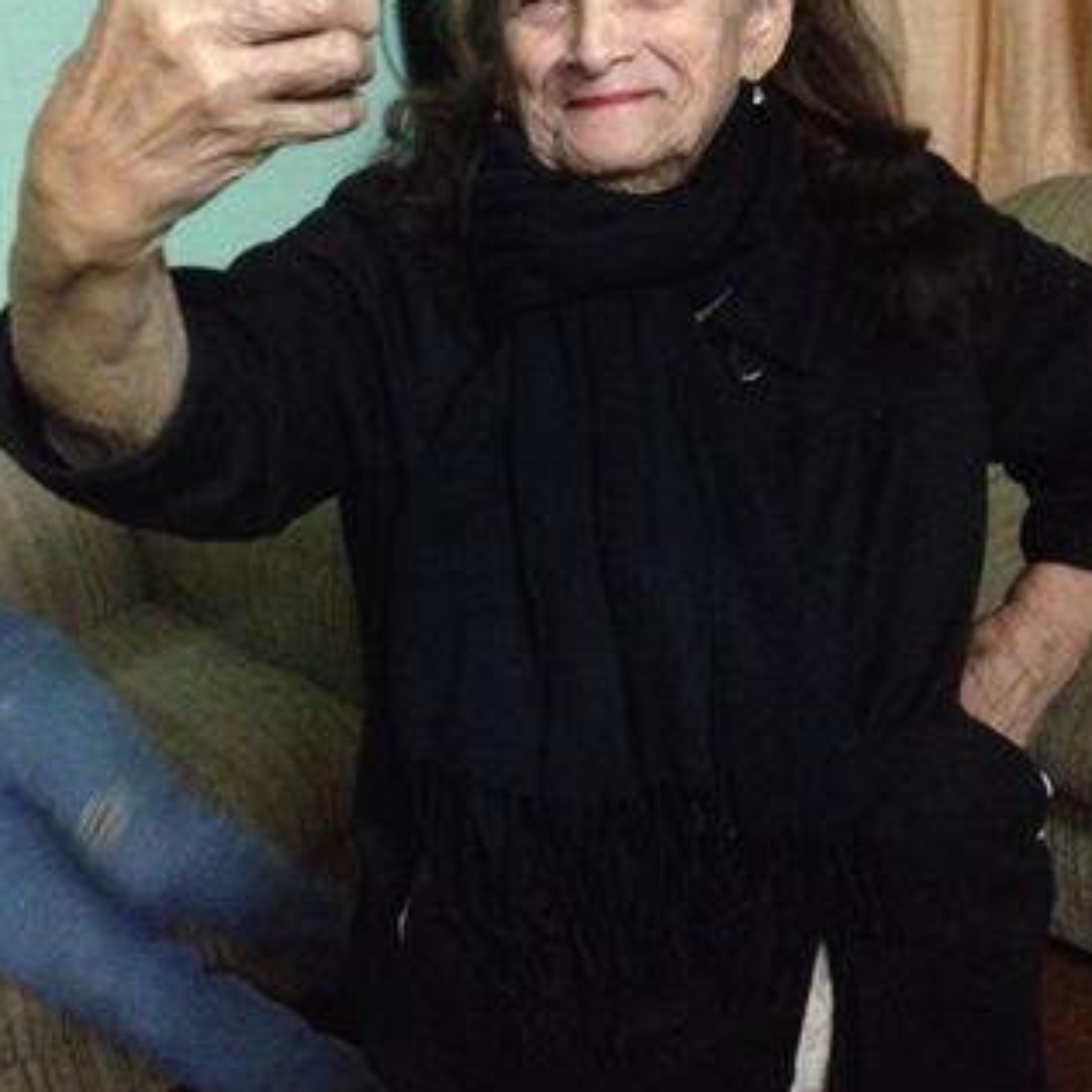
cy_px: 432
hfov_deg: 36.1
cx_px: 536
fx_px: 1677
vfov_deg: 35.9
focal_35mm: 47
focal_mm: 4.28
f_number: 2.4
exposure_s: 1/15
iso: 800
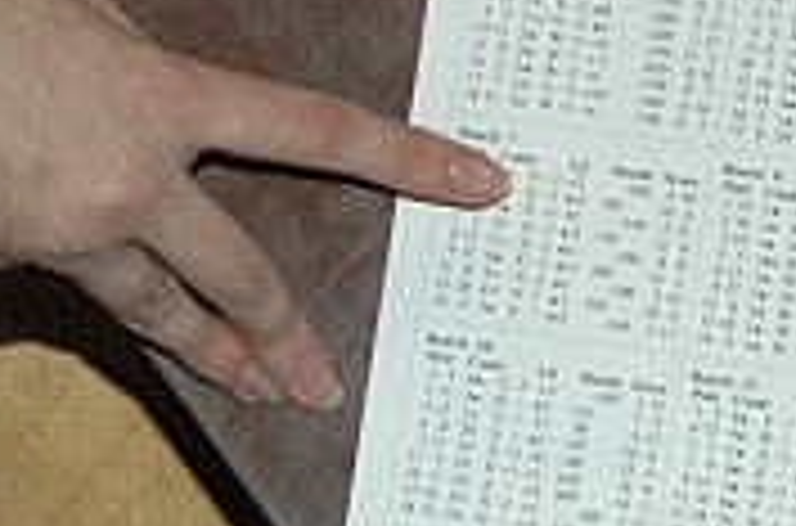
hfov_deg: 7.2
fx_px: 6307
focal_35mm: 286
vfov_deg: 4.8
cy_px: 288
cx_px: 400
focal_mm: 56
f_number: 5
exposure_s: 1/60
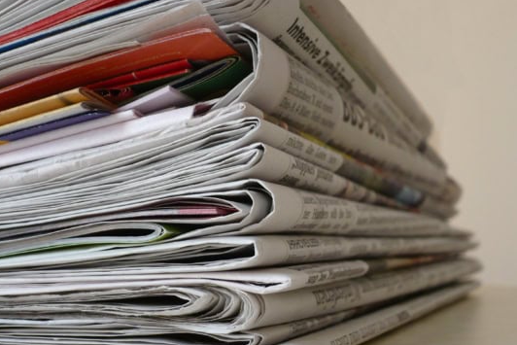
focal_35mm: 58
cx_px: 256
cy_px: 188
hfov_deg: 34.5
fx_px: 833
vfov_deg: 23.4
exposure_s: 1/25
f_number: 3.5
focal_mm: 9.1
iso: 200
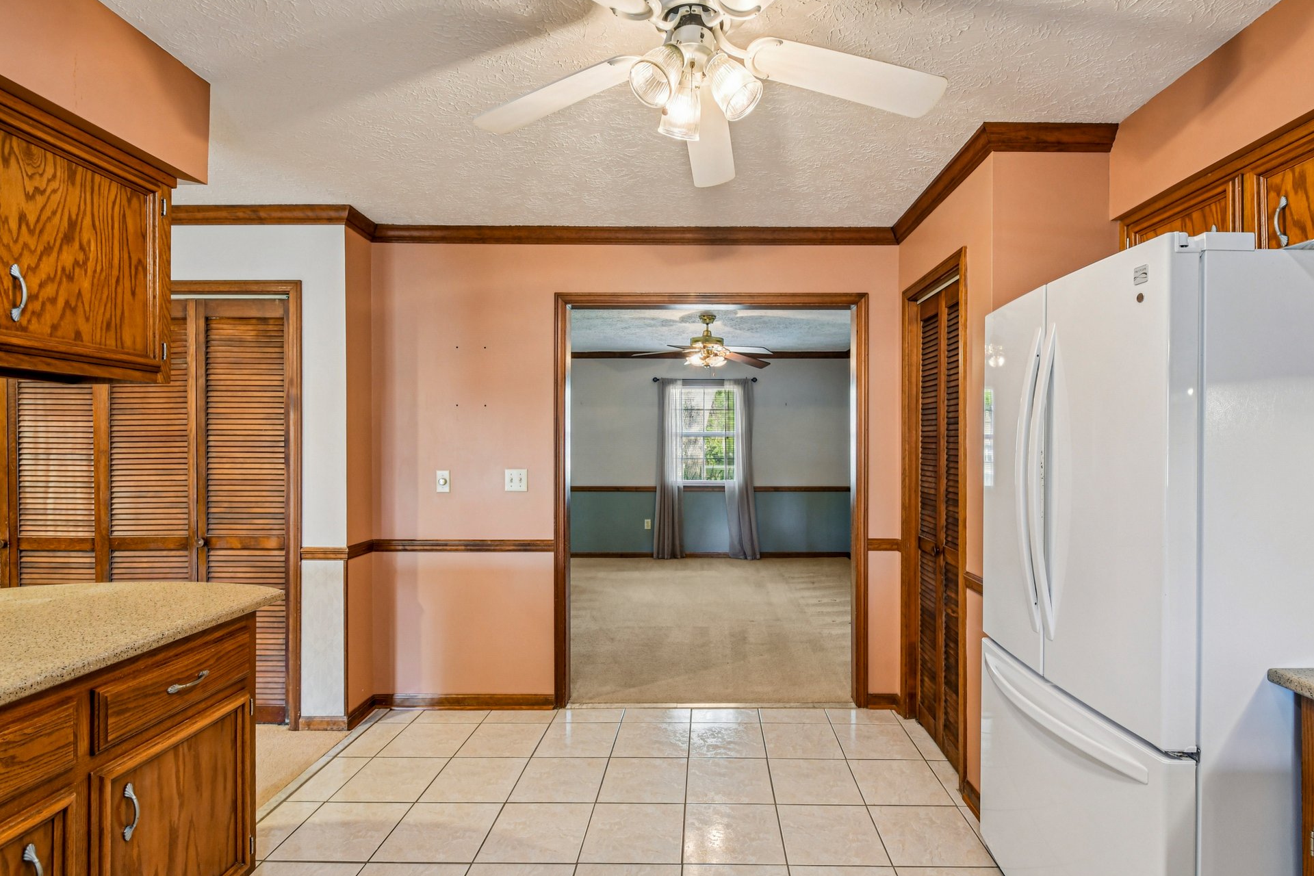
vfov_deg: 73.7
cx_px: 689
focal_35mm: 16
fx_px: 584
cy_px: 451
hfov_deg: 96.7
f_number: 8
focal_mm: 10
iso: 400
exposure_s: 1/2.5
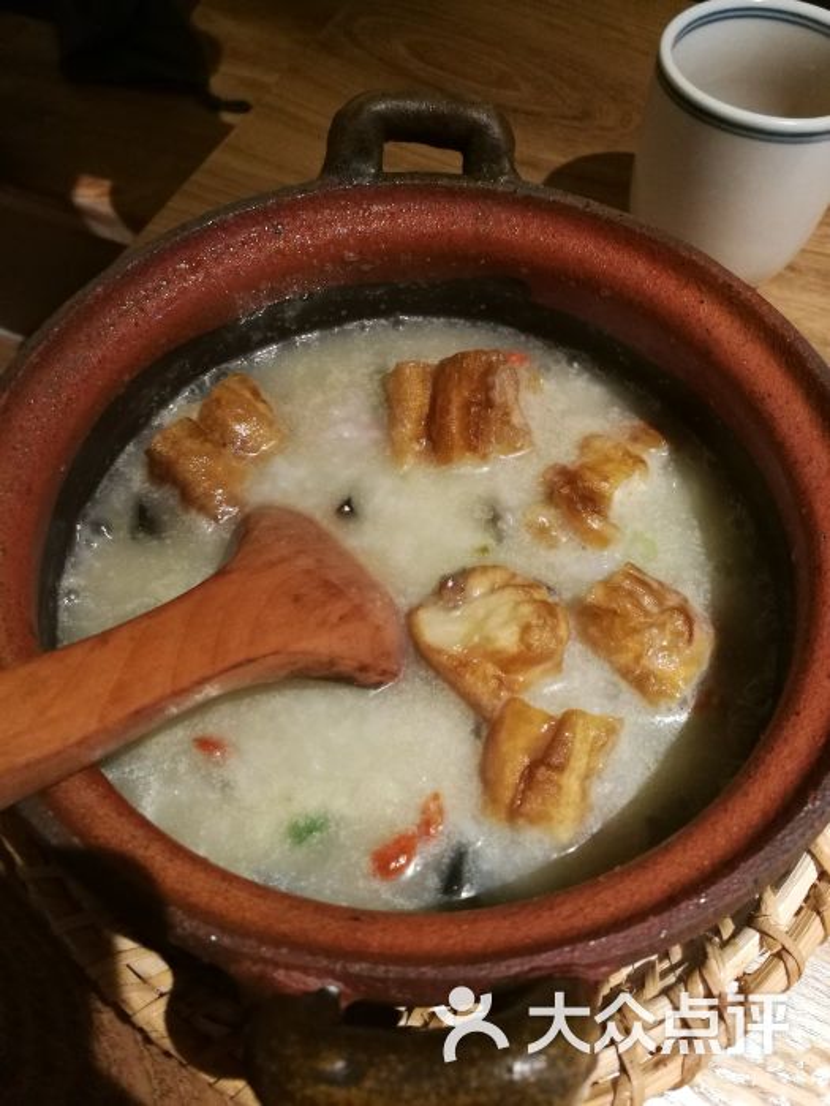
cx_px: 415
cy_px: 553
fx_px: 863
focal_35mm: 27
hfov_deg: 51.4
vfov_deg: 65.3
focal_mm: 4.5
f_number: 2.2
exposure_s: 1/33.3
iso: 320
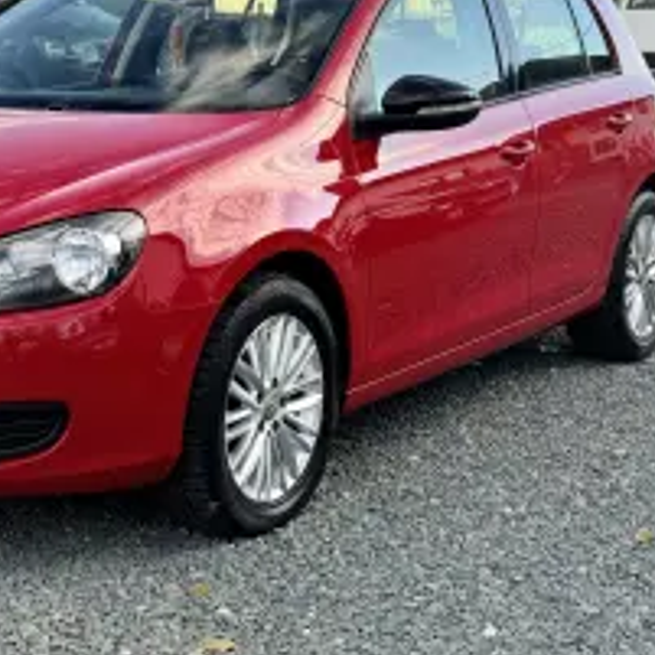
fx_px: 1627
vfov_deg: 22.7
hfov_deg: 22.5
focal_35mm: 76
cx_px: 143
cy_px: 241
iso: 64
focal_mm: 6.76
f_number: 1.78
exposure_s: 1/461
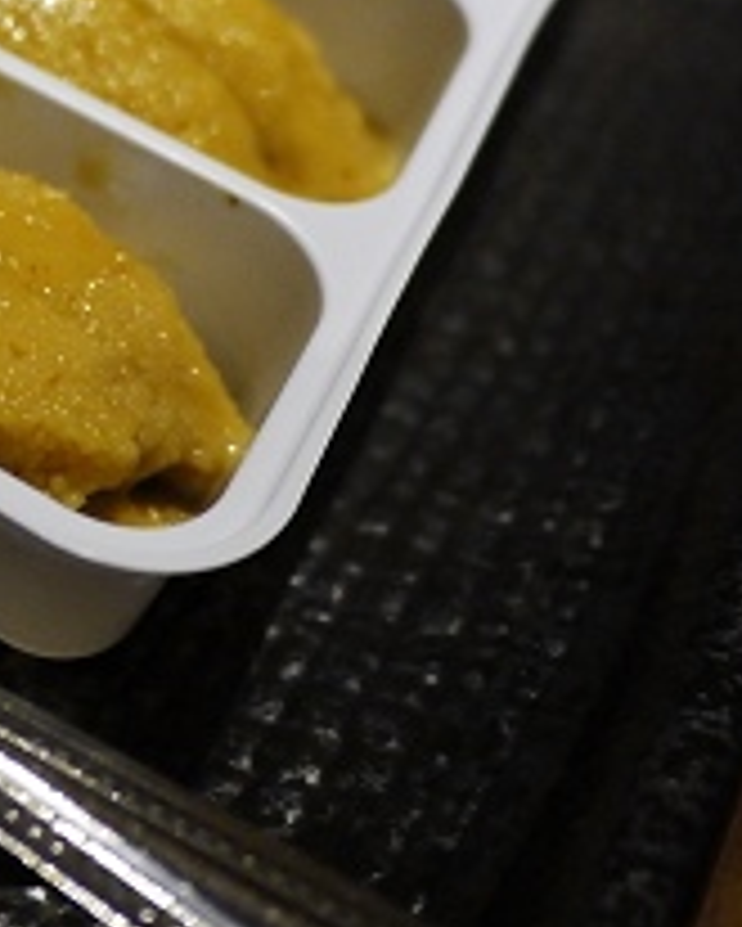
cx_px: -369
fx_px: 2332
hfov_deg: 16.5
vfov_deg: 22.0
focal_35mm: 85
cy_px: 99
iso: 400
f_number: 2.5
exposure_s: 1/60
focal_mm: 14
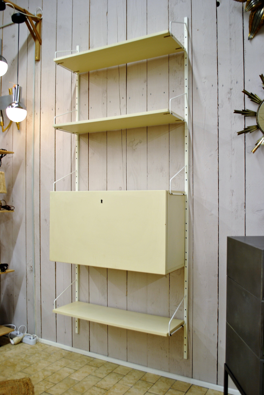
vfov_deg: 57.2
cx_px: 132
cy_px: 198
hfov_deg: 40.1
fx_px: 362
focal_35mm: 33
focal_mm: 22
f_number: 3.8
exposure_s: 1/13
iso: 100
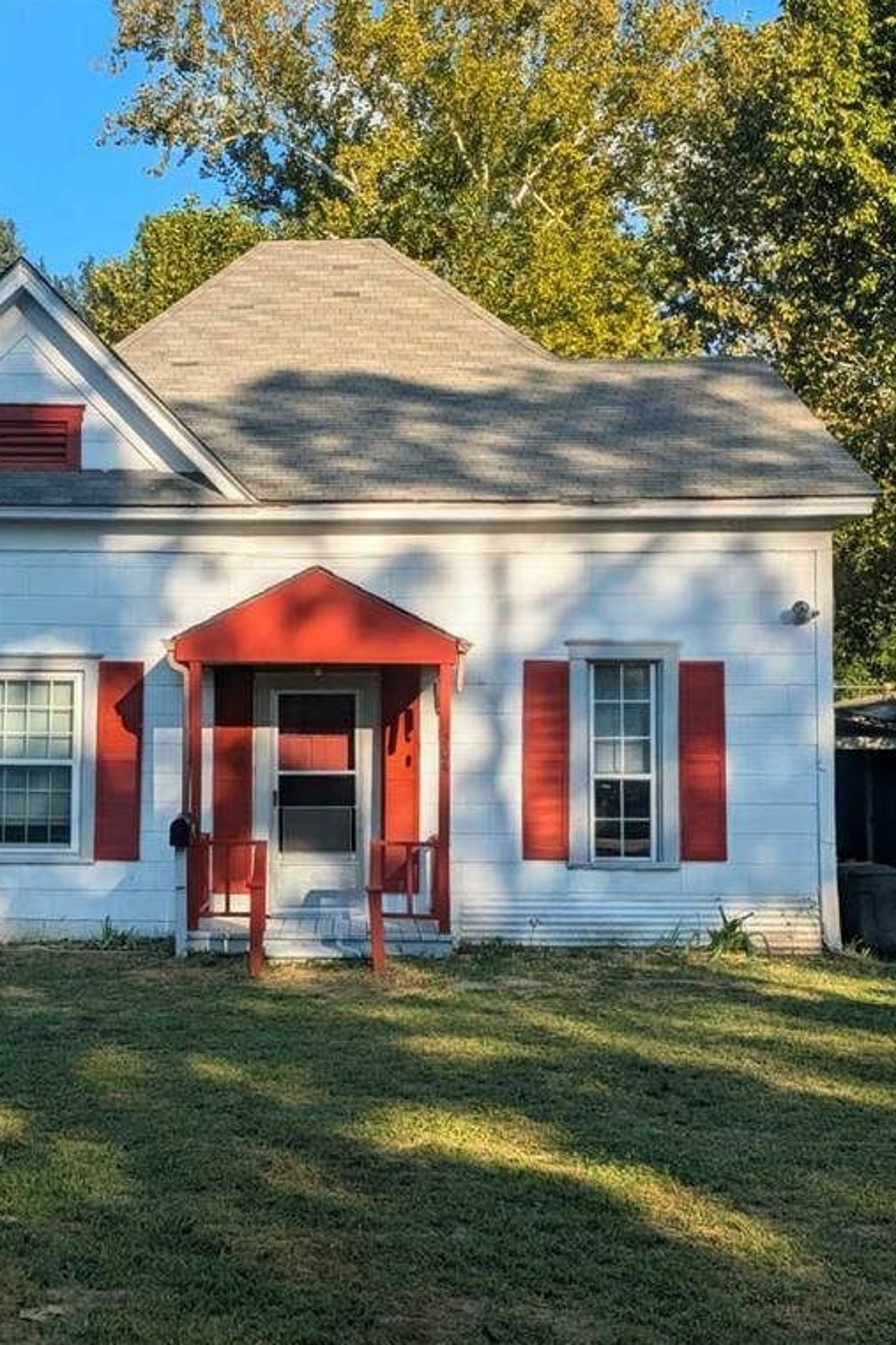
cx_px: 299
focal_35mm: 35
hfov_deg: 37.4
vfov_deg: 54.4
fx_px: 1307
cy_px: 673
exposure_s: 1/1580
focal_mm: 5.43
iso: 41
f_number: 1.89
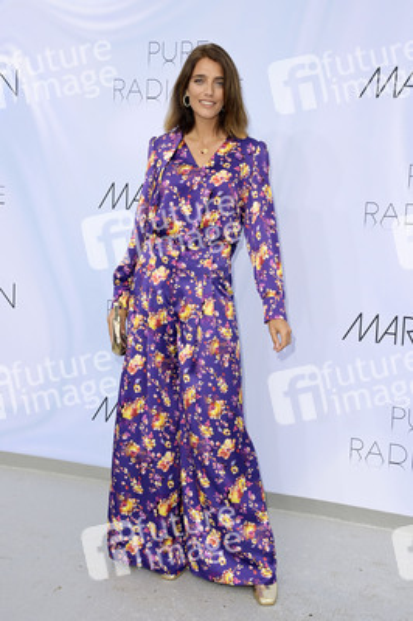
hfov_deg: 30.5
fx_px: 758
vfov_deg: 44.5
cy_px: 310
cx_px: 206
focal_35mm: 44
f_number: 8
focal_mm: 44
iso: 250
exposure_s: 1/250
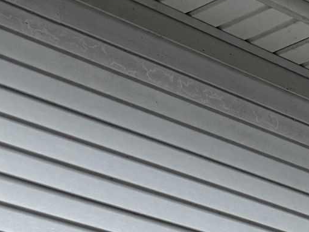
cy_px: 638
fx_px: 1285
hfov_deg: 11.4
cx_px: 741
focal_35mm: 144
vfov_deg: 8.9
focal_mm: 6.76
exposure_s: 1/1855
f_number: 1.78
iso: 80
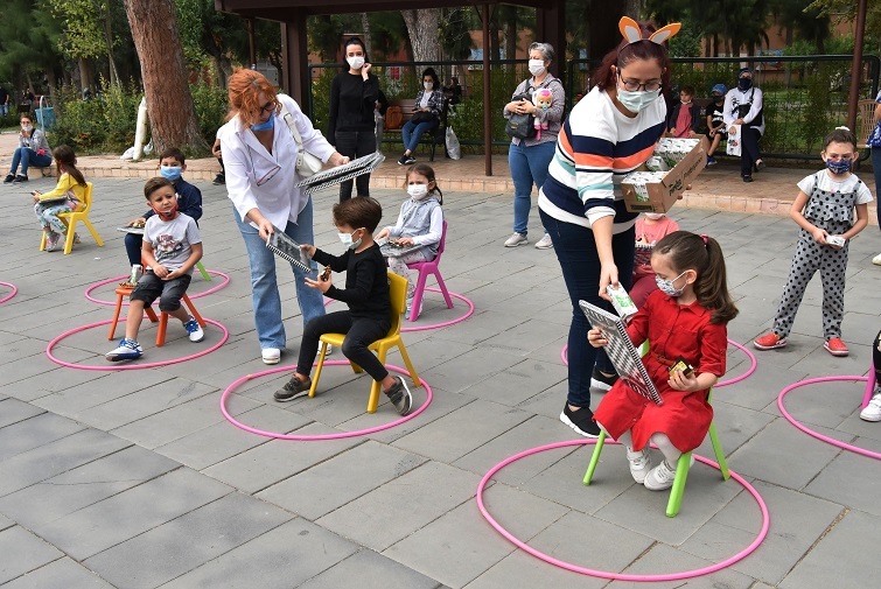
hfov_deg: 60.2
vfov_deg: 42.4
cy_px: 294
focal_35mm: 31
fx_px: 759
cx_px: 440
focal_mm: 31
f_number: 13
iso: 2000
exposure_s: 1/640
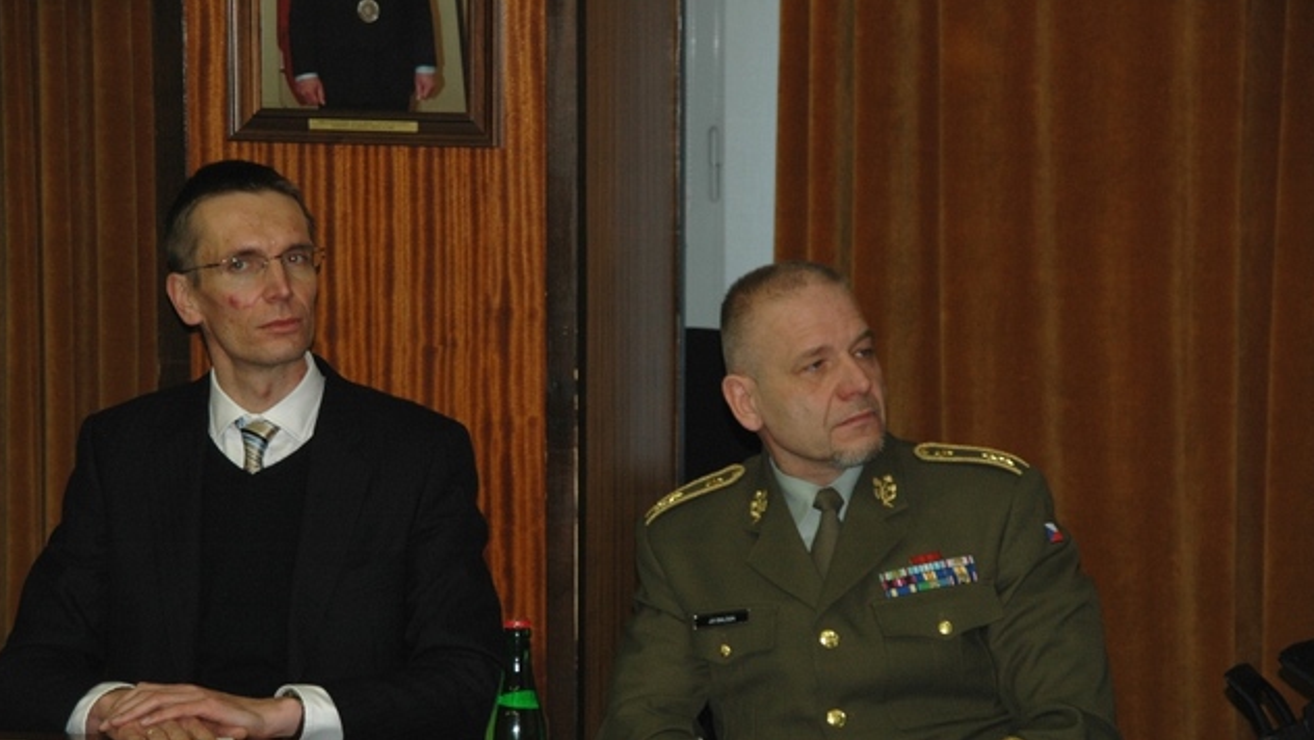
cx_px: 659
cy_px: 420
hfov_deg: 17.3
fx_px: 4322
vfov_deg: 9.8
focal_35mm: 124
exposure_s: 1/60
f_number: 5.6
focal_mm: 78
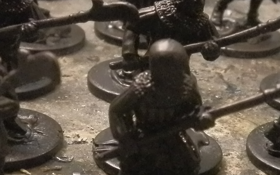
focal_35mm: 115
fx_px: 878
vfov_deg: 11.4
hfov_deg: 18.1
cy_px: 90
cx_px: 142
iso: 400
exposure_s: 1/50
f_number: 3.1
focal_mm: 5
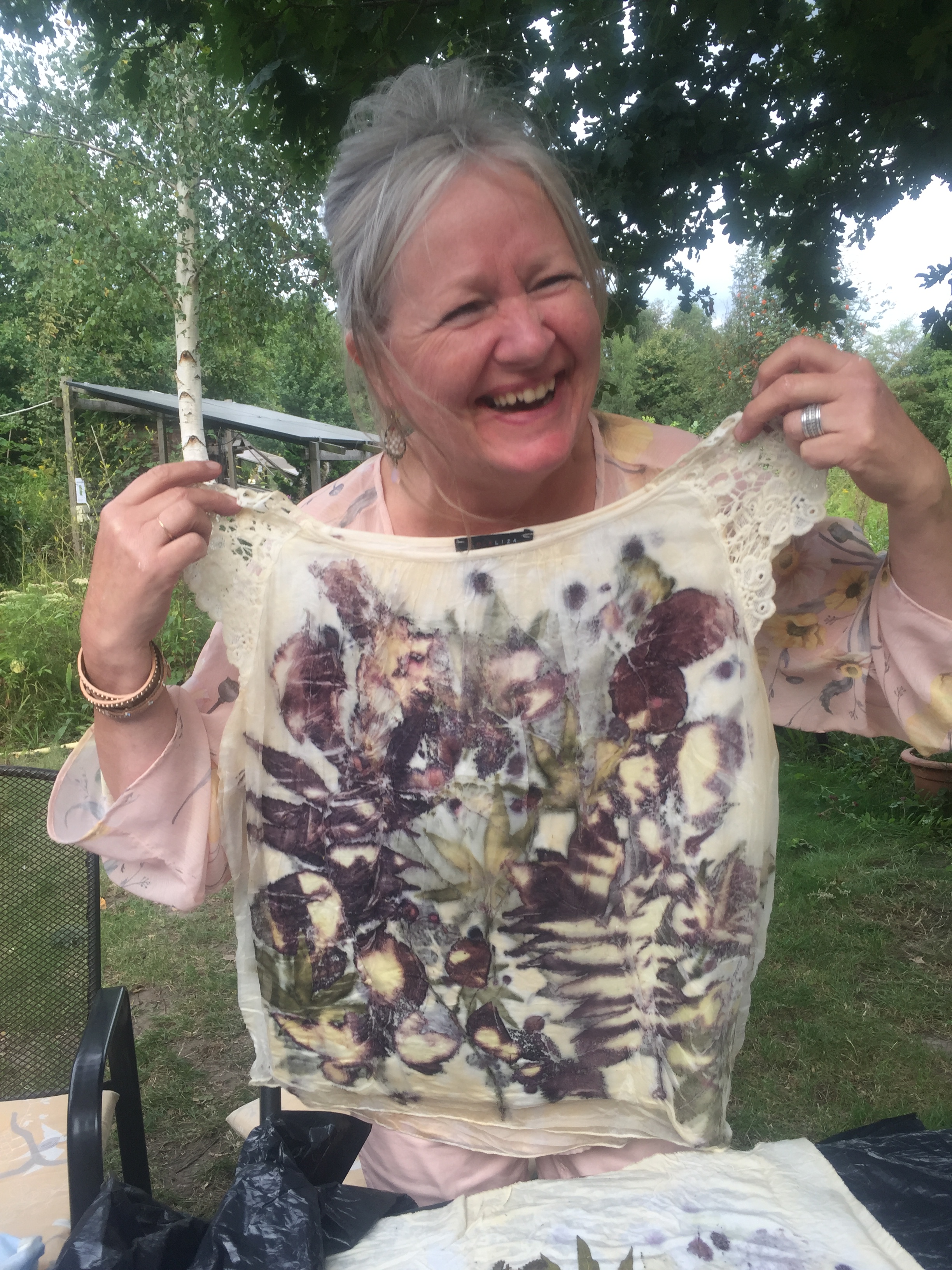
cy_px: 635
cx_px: 476
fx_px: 1063
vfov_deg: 61.7
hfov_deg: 48.2
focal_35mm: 29
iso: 32
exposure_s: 1/302
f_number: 2.2
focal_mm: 4.15
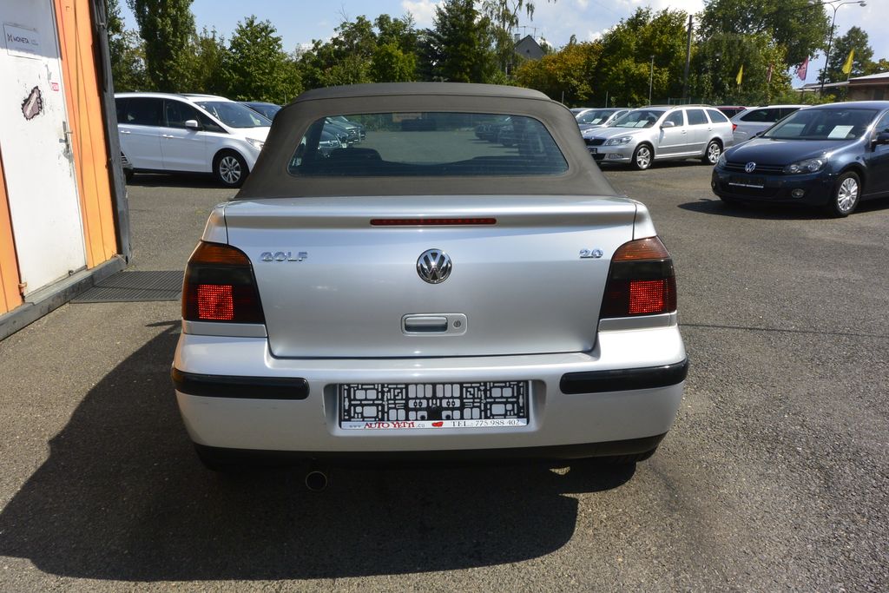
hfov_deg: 67.4
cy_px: 296
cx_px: 444
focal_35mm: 27
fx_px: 667
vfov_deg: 47.9
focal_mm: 10
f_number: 11
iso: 160
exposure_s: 1/250
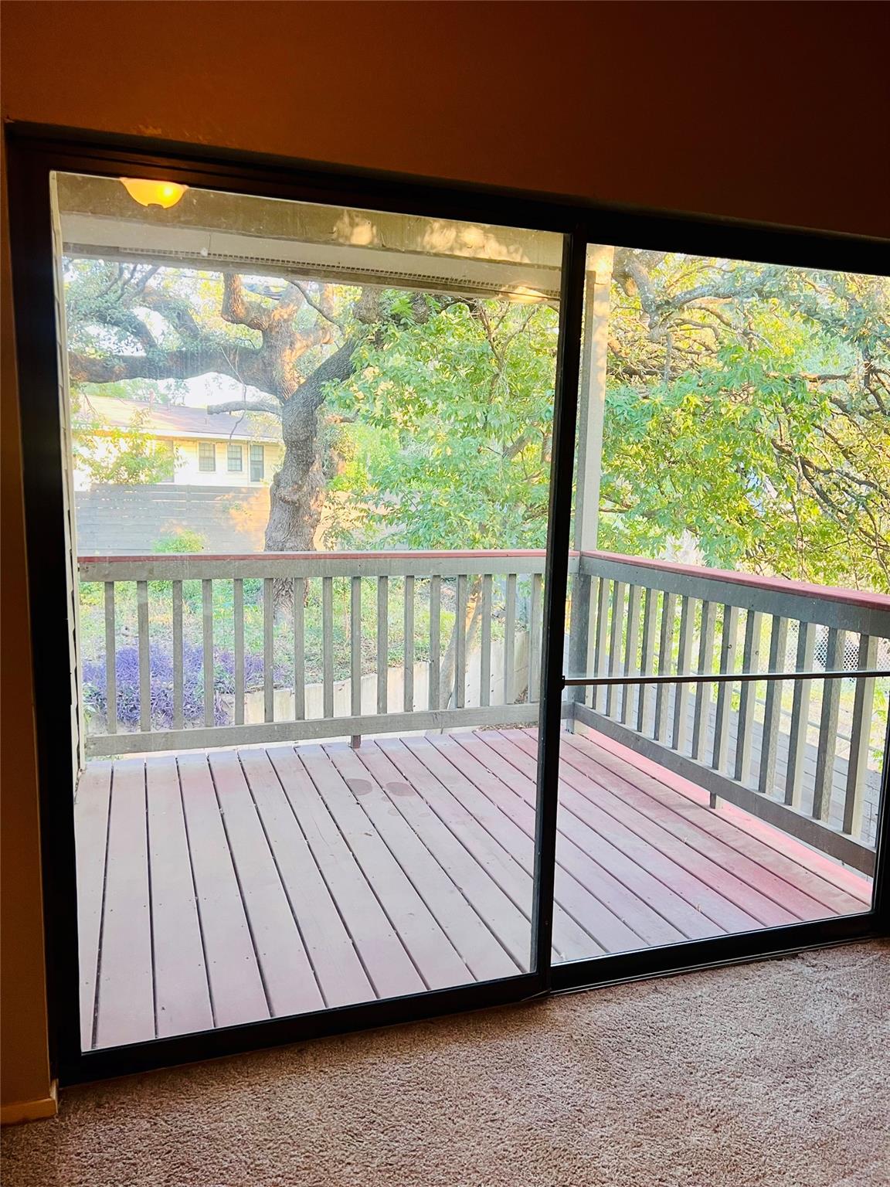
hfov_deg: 53.1
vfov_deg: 67.3
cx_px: 445
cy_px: 594
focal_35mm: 26
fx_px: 891
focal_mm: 5.7
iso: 100
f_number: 1.5
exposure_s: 1/60
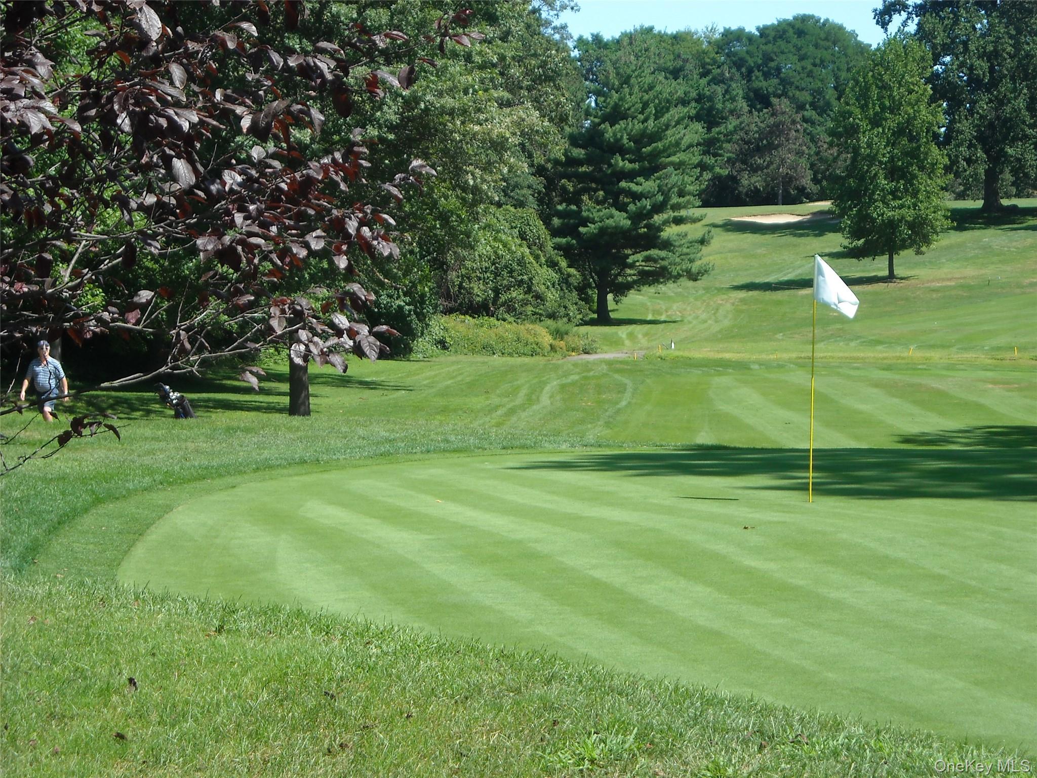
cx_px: 518
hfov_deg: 18.7
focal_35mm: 105
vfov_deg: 14.1
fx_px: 3146
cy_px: 389
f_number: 4.7
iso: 64
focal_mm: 17.1
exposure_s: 1/218
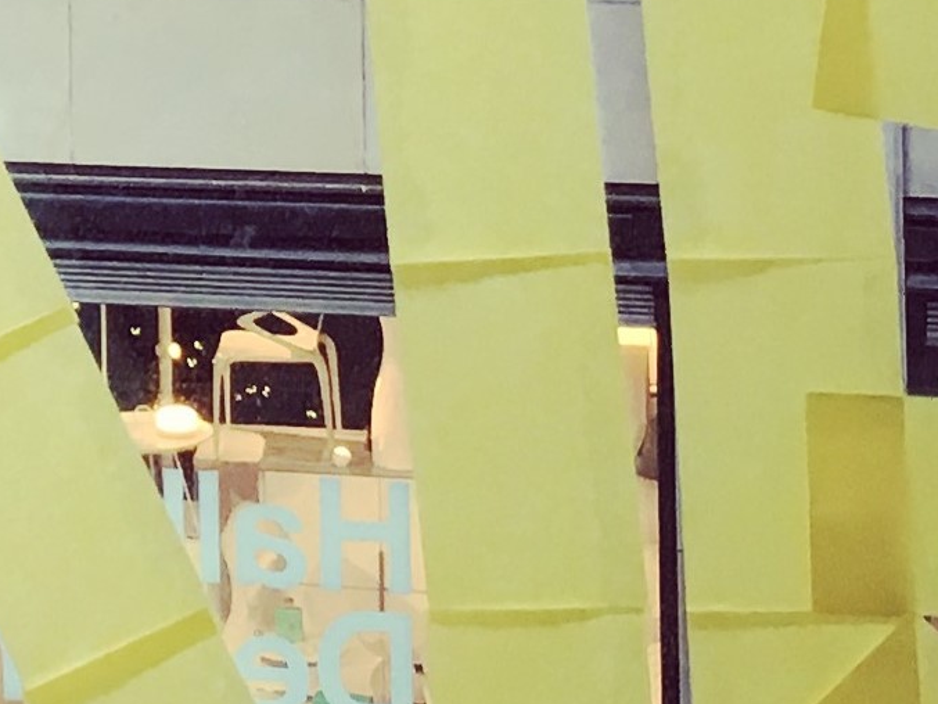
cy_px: 11
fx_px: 3388
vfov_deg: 11.7
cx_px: -542
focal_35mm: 125
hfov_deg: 14.5
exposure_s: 1/33
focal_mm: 4.15
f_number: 2.2
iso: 25
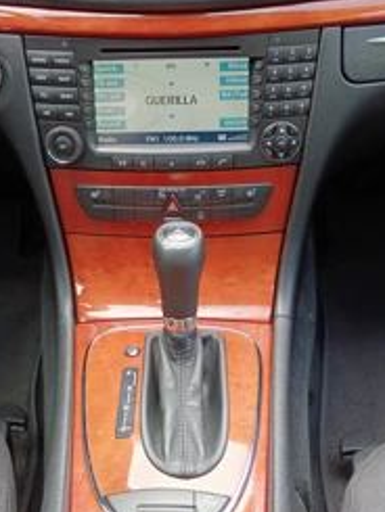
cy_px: 188
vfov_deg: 42.6
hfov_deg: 32.8
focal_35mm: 44
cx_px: 157
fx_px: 652
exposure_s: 1/100
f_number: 1.9
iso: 402
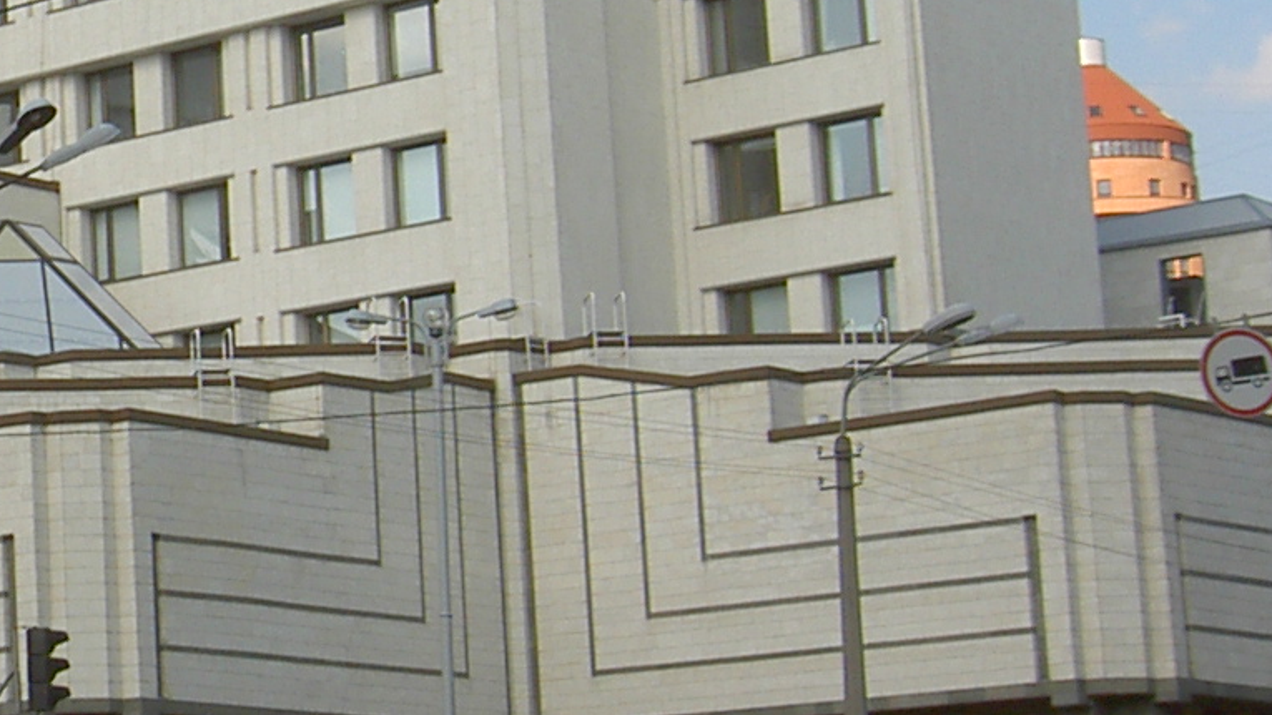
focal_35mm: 123
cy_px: 234
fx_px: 4148
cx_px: -477
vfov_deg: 9.8
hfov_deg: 16.3
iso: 50
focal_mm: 6.3
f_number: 4.9
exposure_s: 1/320
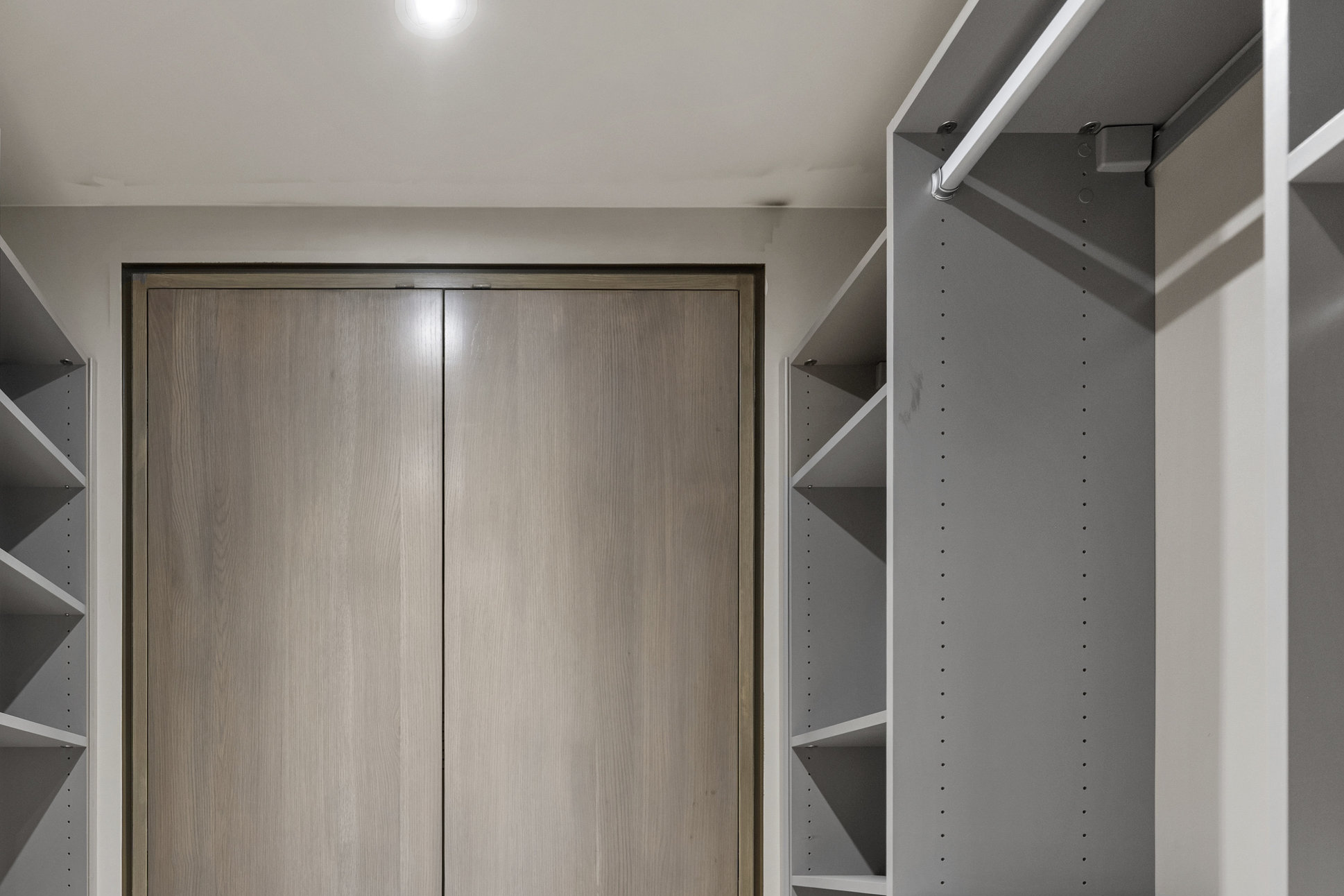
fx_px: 971
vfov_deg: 44.5
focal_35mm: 26
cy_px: 827
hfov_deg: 67.5
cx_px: 449
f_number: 4
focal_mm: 14
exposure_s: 1/1.25
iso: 500
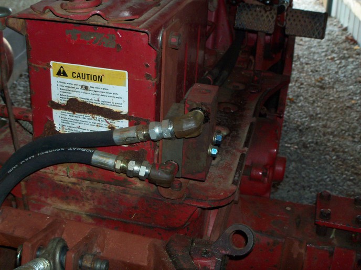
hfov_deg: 36.8
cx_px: 180
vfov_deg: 28.0
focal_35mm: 52
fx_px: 542
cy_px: 135
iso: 100
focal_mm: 9.3
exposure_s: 1/40
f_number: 3.3
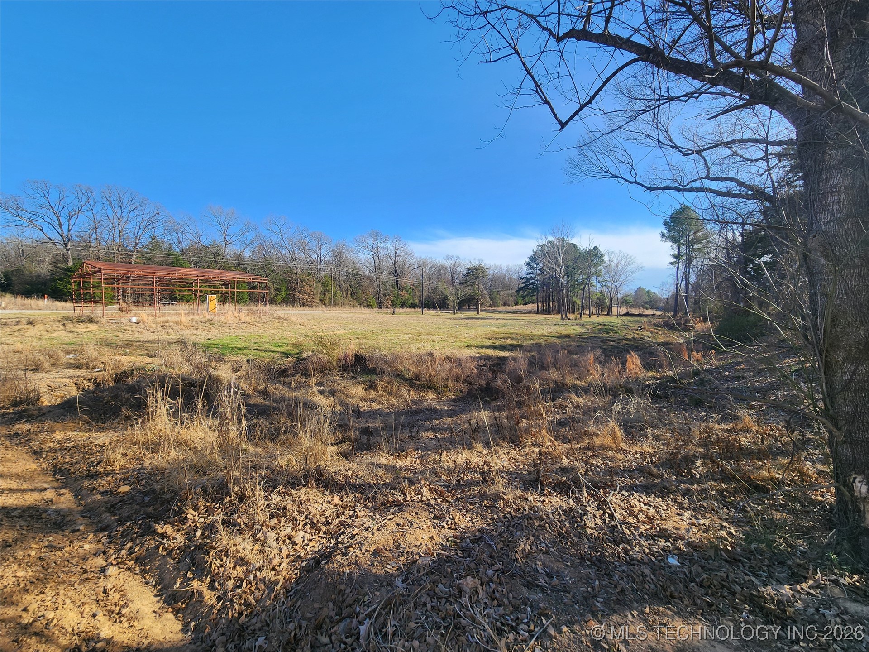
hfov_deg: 106.2
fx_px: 326
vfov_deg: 89.9
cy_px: 326
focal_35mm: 13
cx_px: 434
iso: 50
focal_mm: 2.2
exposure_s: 1/1022
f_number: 2.2
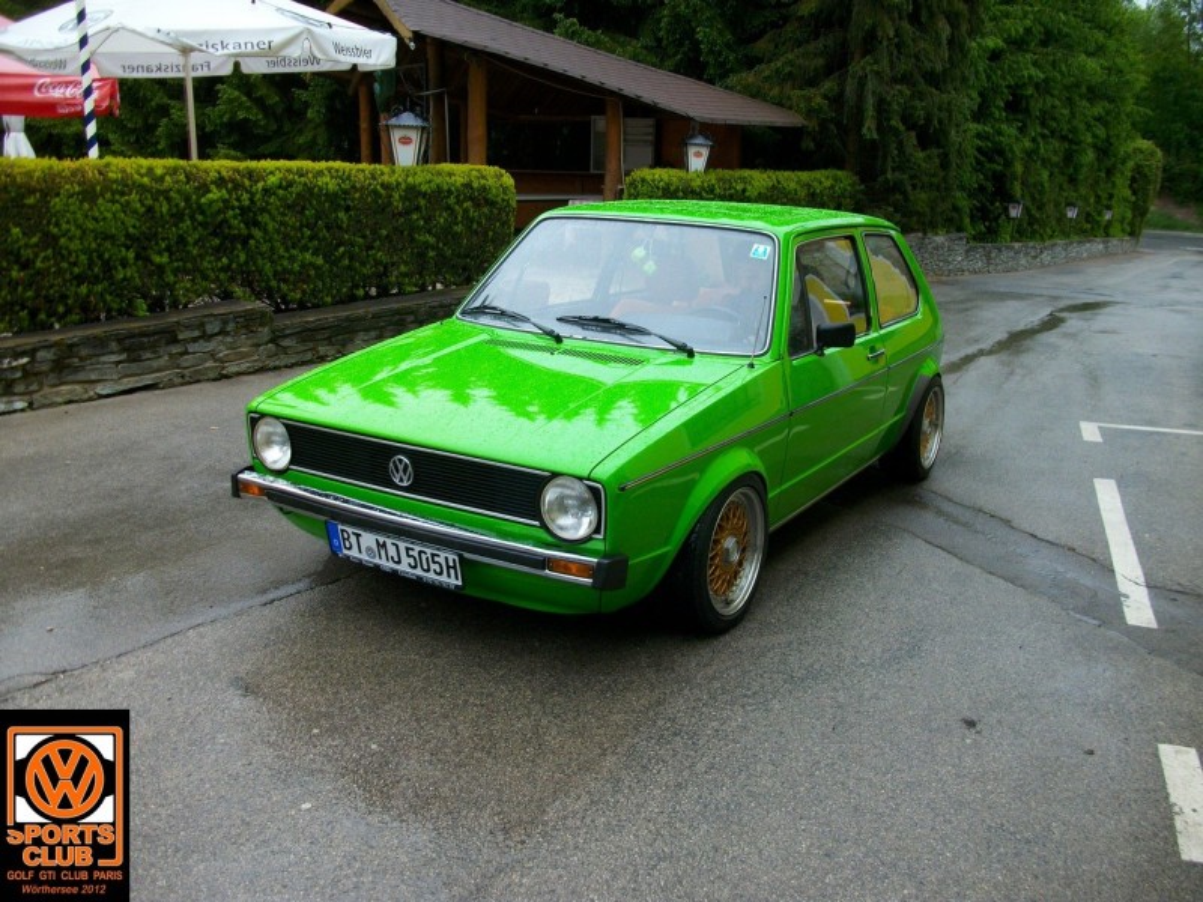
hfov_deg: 54.0
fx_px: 1182
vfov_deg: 41.8
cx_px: 602
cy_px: 451
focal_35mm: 34
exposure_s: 1/118
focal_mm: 5.7
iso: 80
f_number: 2.9
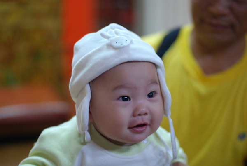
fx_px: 516
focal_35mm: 75
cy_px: 83
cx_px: 124
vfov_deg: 18.3
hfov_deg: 26.9
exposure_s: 1/60
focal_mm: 50
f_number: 1.4
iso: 400
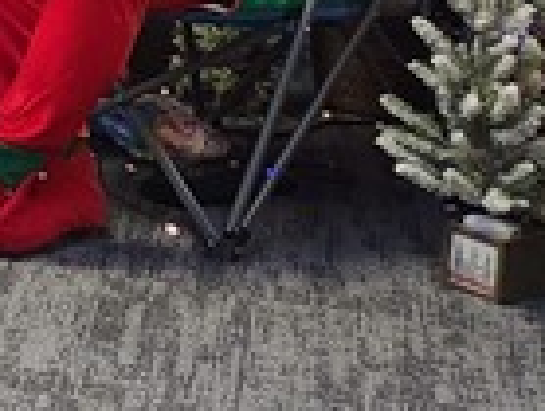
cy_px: -313
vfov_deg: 8.7
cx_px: -1161
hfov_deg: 9.2
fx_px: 2605
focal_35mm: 165
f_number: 1.8
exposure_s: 1/60
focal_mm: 5.54
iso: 640
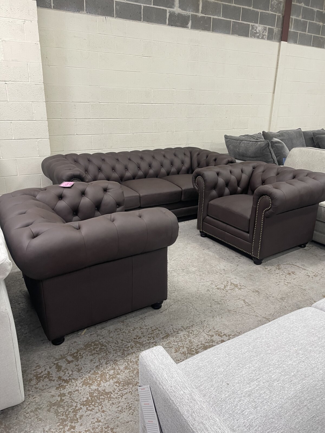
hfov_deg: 54.9
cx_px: 162
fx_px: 313
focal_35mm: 25
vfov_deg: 69.4
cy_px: 216
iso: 100
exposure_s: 1/60
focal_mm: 5.1
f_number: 1.6
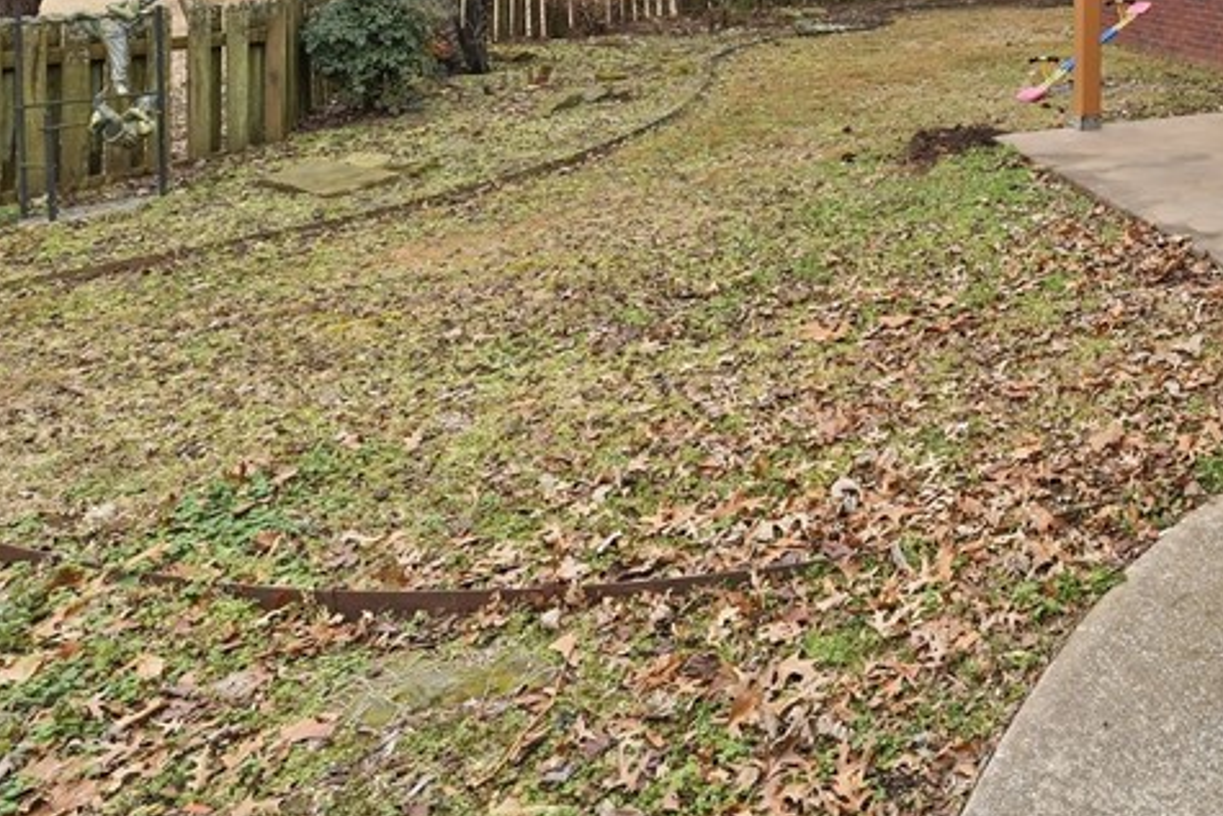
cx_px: 1161
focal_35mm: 32
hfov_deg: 50.1
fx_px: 1087
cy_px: -95
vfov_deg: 35.0
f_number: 10
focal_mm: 14
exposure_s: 1/160
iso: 400
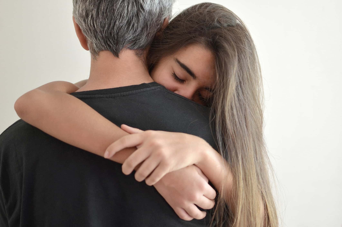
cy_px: 114
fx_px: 498
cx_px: 171
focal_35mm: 52
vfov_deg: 25.7
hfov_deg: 37.9
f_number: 1.8
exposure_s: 1/250
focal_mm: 35
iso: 400
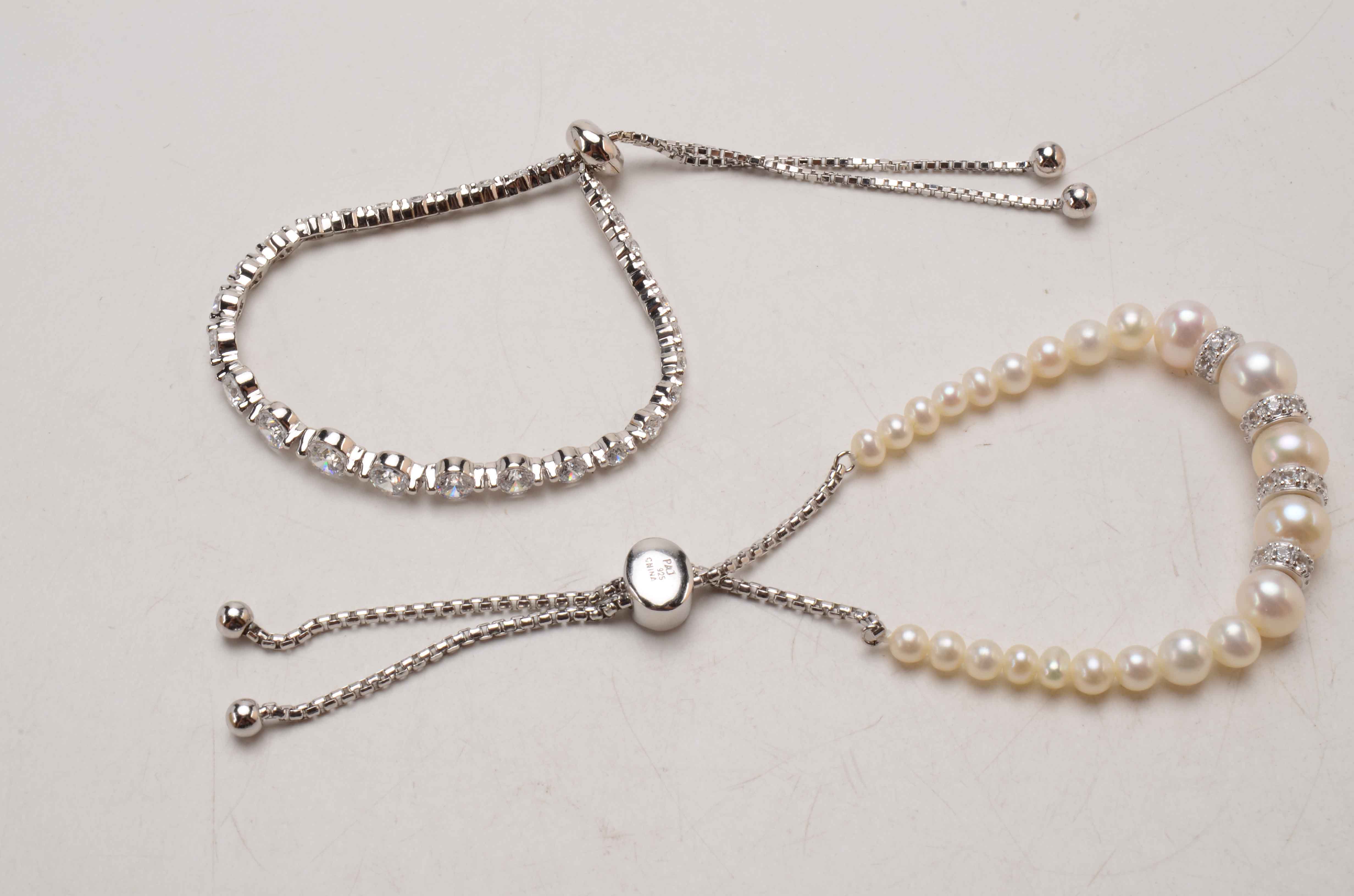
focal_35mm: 63
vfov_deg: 21.5
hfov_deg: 32.0
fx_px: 2365
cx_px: 677
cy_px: 448
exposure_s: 1/160
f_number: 32
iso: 100
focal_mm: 42
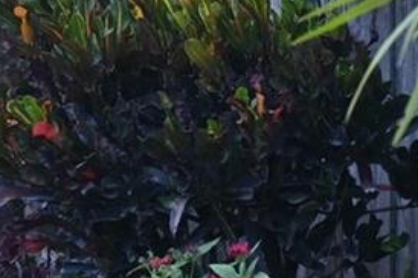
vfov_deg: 5.1
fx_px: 3101
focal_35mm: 267
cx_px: -59
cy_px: -137
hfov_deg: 7.7
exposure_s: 1/250
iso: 400
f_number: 4.8
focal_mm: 30.5
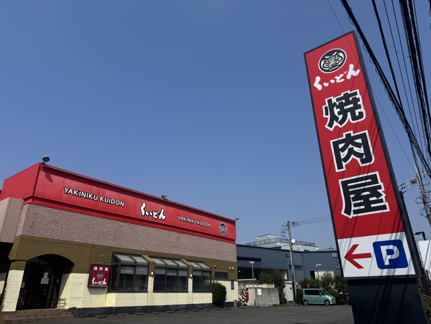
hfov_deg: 71.6
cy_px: 162
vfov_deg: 56.8
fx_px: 299
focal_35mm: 24
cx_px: 216
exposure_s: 1/7092
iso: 80
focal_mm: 6.76
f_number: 1.78
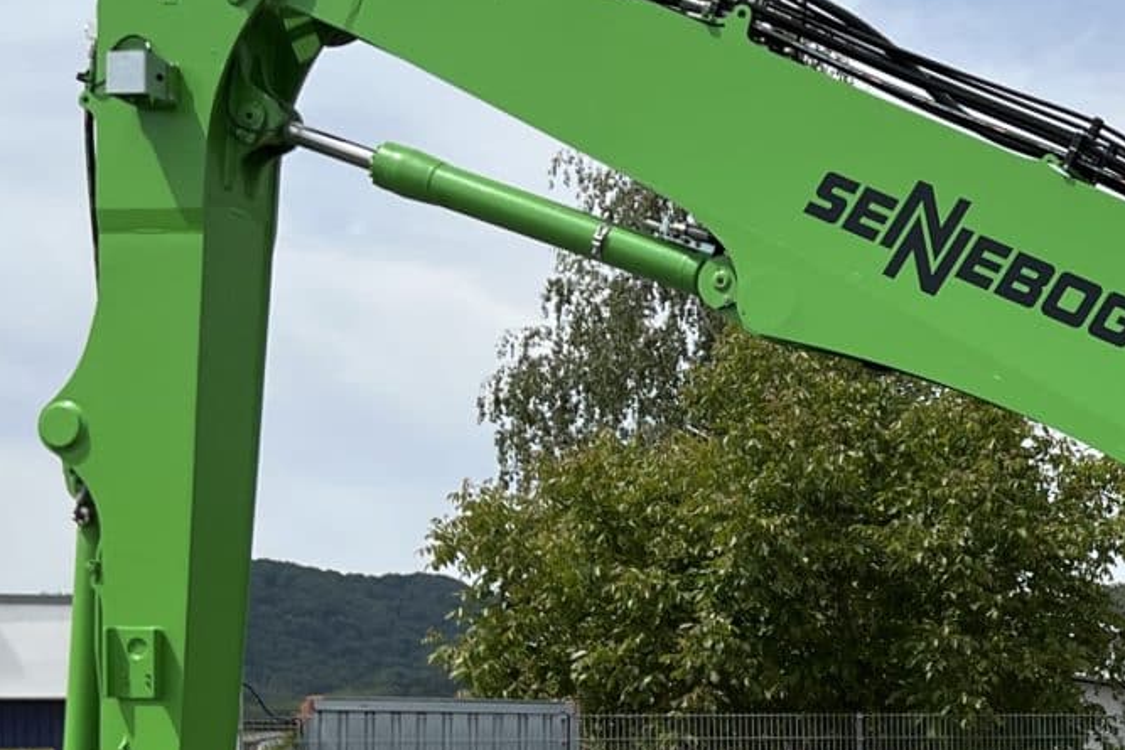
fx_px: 2594
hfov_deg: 21.8
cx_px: 1506
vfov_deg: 16.0
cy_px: 801
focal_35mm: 83
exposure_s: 1/4310
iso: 50
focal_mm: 5.1
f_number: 1.6
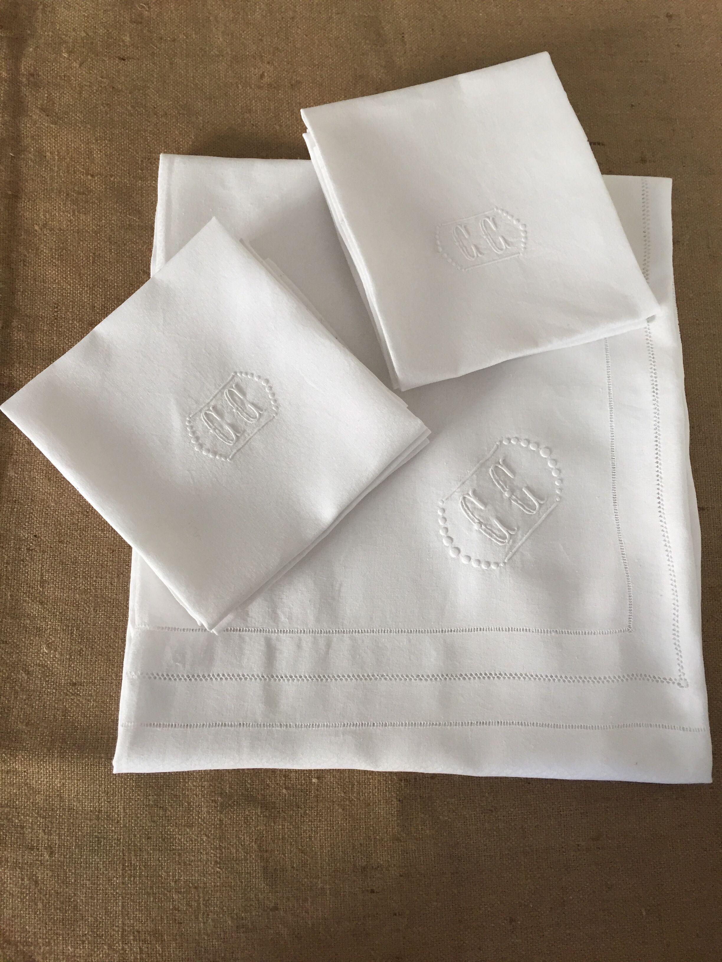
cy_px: 481
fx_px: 806
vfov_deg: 61.7
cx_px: 361
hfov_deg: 48.2
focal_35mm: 29
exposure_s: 1/33
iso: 50
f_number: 2.2
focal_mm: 4.15
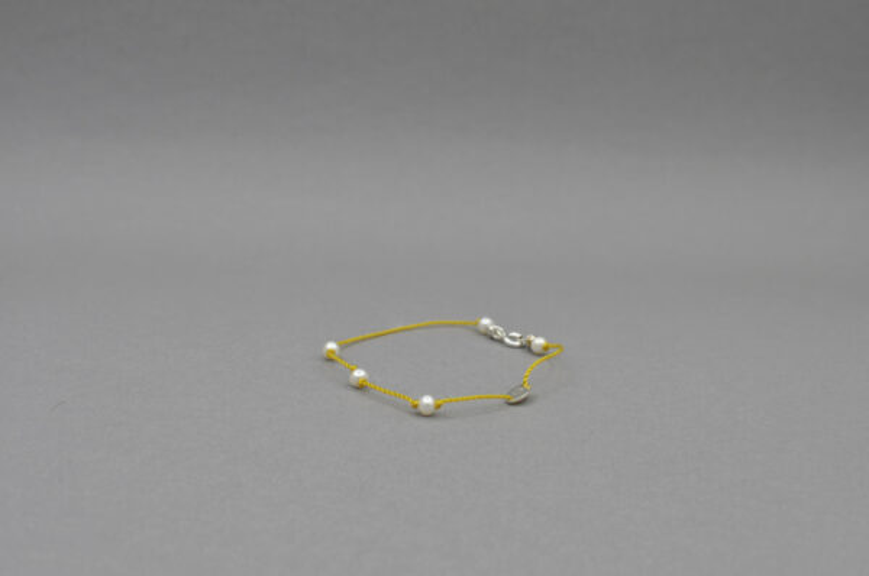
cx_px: 434
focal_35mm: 52
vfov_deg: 25.7
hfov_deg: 37.9
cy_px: 288
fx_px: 1265
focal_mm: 35
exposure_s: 1/200
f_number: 7.1
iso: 200
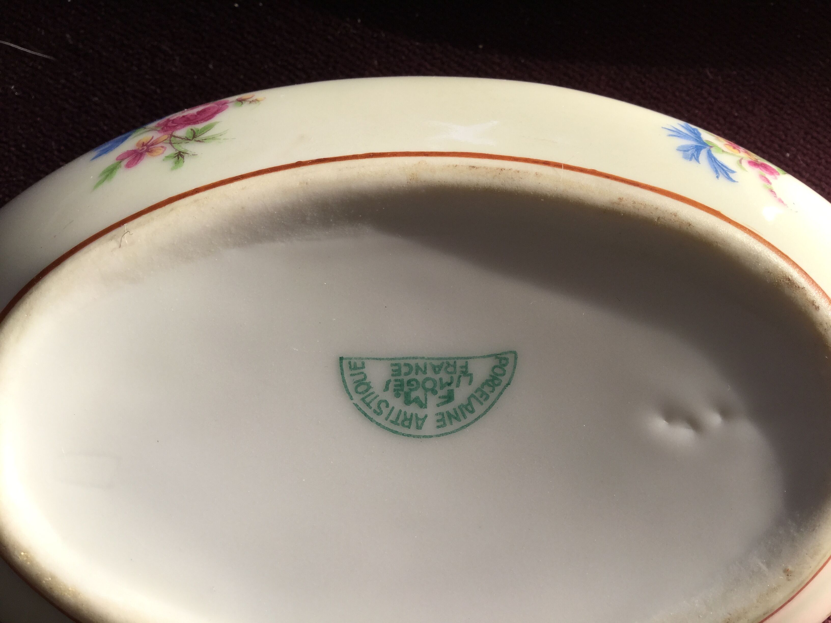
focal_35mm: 31
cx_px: 416
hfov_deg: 58.4
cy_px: 312
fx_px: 744
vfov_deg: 45.4
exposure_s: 1/100
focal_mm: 3.3
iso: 25
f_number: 2.4
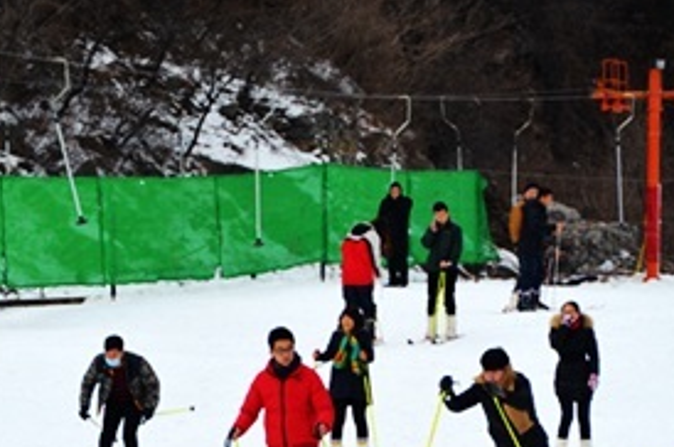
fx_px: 7368
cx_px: -47
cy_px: 420
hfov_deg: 5.2
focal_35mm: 394
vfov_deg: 3.5
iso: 160
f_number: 8
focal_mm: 120
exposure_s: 1/250
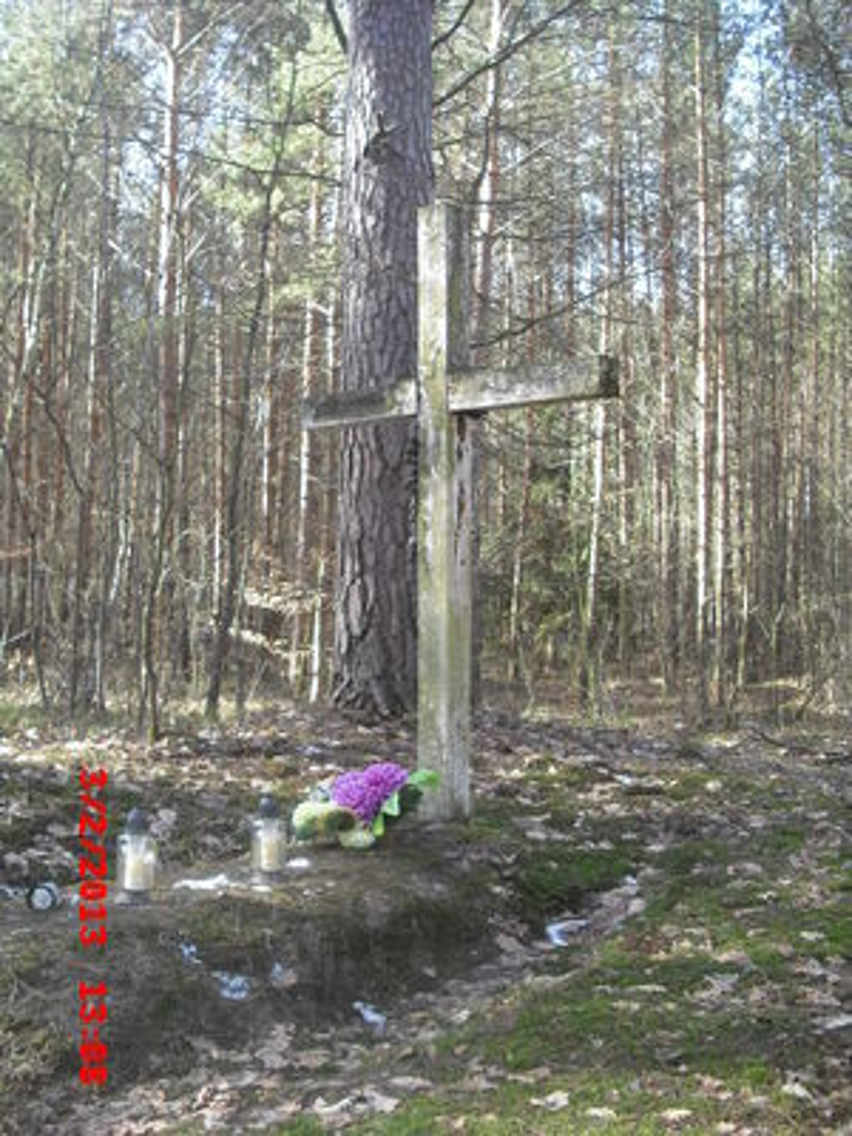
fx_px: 1247
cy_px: 568
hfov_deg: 37.7
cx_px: 426
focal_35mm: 38
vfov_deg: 49.0
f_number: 2.8
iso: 100
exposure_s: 1/60
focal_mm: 6.2
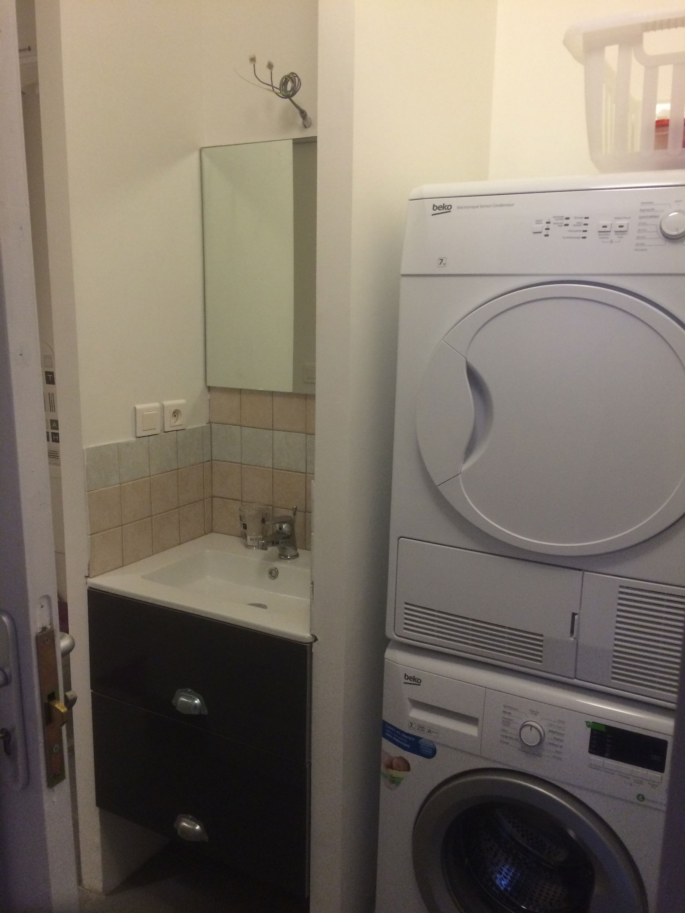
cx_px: 342
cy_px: 456
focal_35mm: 29
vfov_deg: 61.7
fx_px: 765
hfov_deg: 48.2
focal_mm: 4.15
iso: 200
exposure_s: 1/33
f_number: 2.2
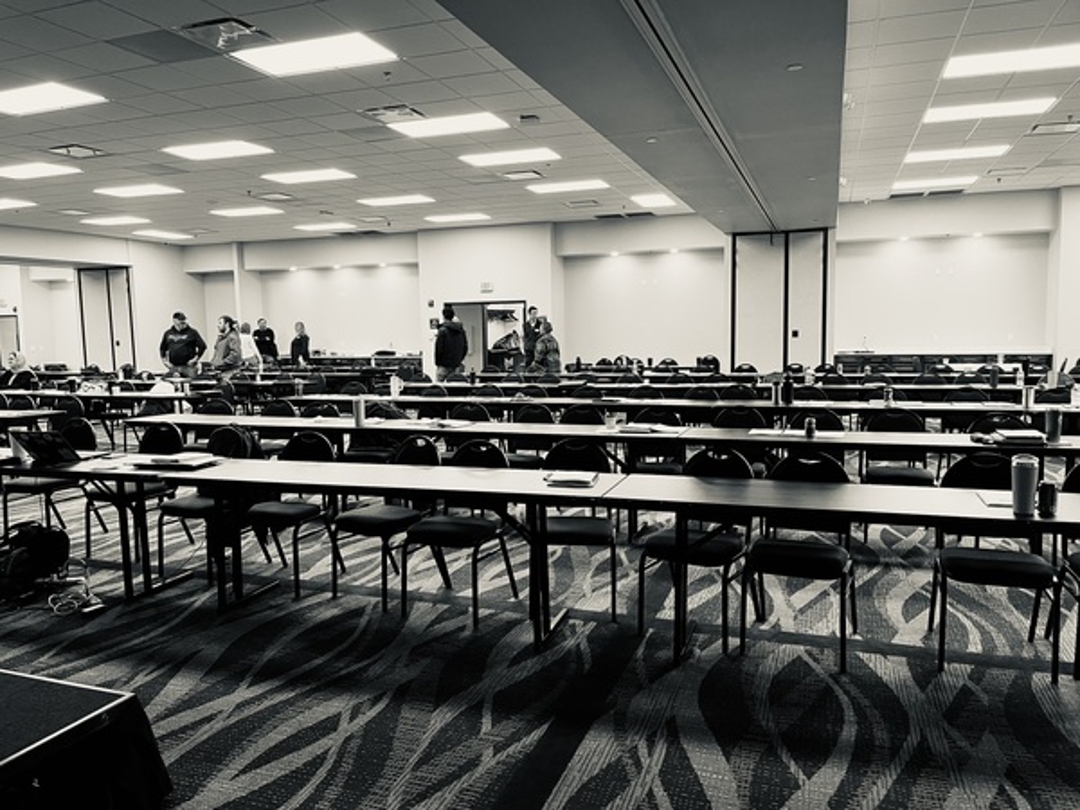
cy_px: 405
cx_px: 540
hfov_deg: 67.3
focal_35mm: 26
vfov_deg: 53.1
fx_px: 811
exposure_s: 1/60
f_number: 1.6
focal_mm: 5.1
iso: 160
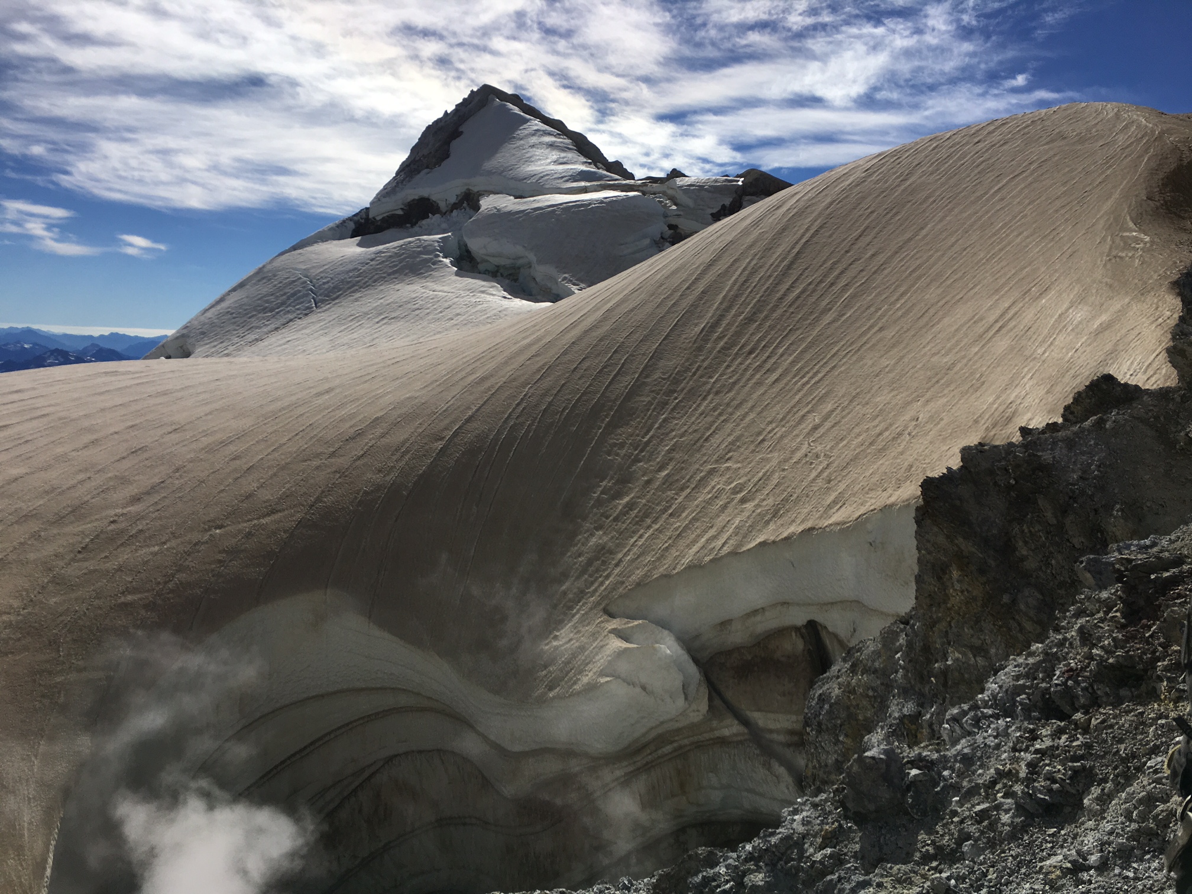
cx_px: 596
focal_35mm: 29
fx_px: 999
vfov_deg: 48.2
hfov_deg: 61.7
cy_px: 447
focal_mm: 4.15
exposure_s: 1/4049
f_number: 2.2
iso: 25
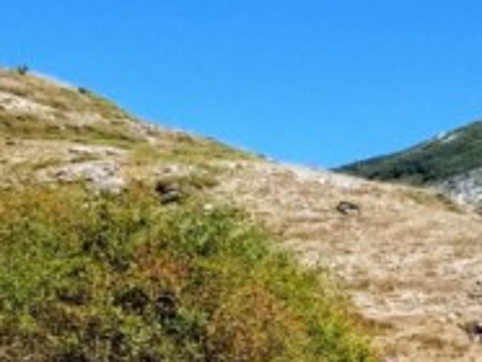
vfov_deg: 9.2
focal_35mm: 161
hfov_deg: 12.3
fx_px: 2245
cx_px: 202
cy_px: 378
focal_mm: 4.3
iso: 50
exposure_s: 1/2264
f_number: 1.7
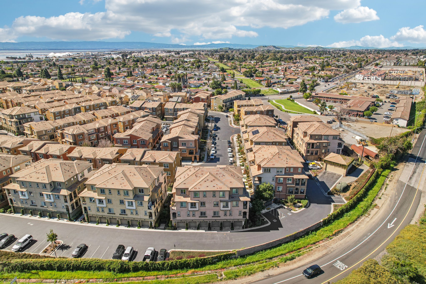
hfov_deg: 78.6
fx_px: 260
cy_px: 142
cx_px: 213
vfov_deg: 57.2
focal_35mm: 22
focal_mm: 8.4
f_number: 2.8
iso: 130
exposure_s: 1/250
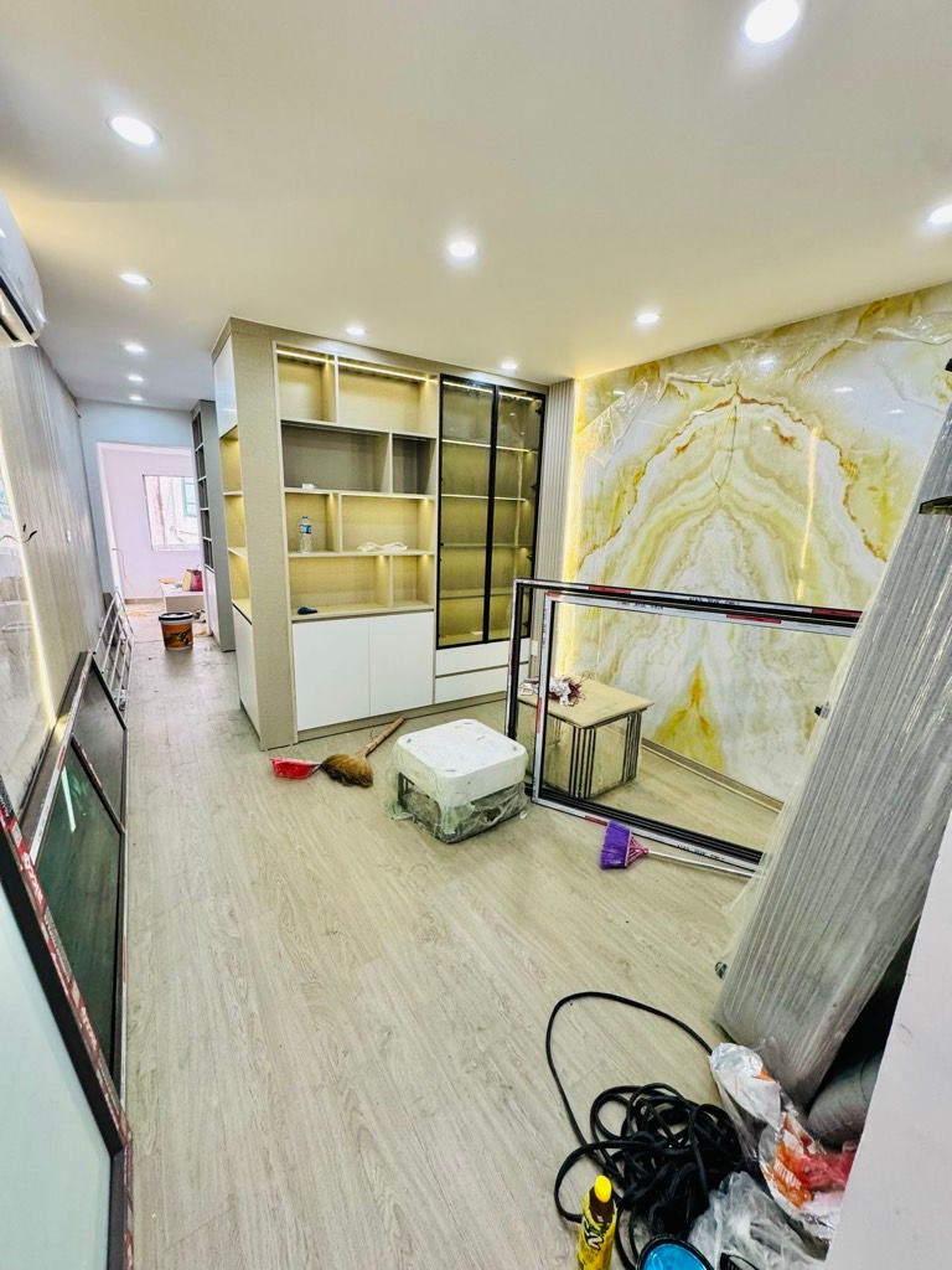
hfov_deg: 85.7
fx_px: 513
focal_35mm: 14
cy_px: 635
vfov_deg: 102.1
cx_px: 476
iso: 250
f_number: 2.2
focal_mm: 2.22
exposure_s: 1/100
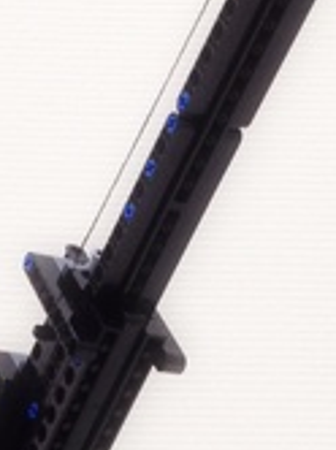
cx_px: 27
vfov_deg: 11.6
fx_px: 2193
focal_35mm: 169
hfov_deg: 8.7
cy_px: 420
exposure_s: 1/20
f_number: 2.4
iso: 64
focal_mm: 4.28
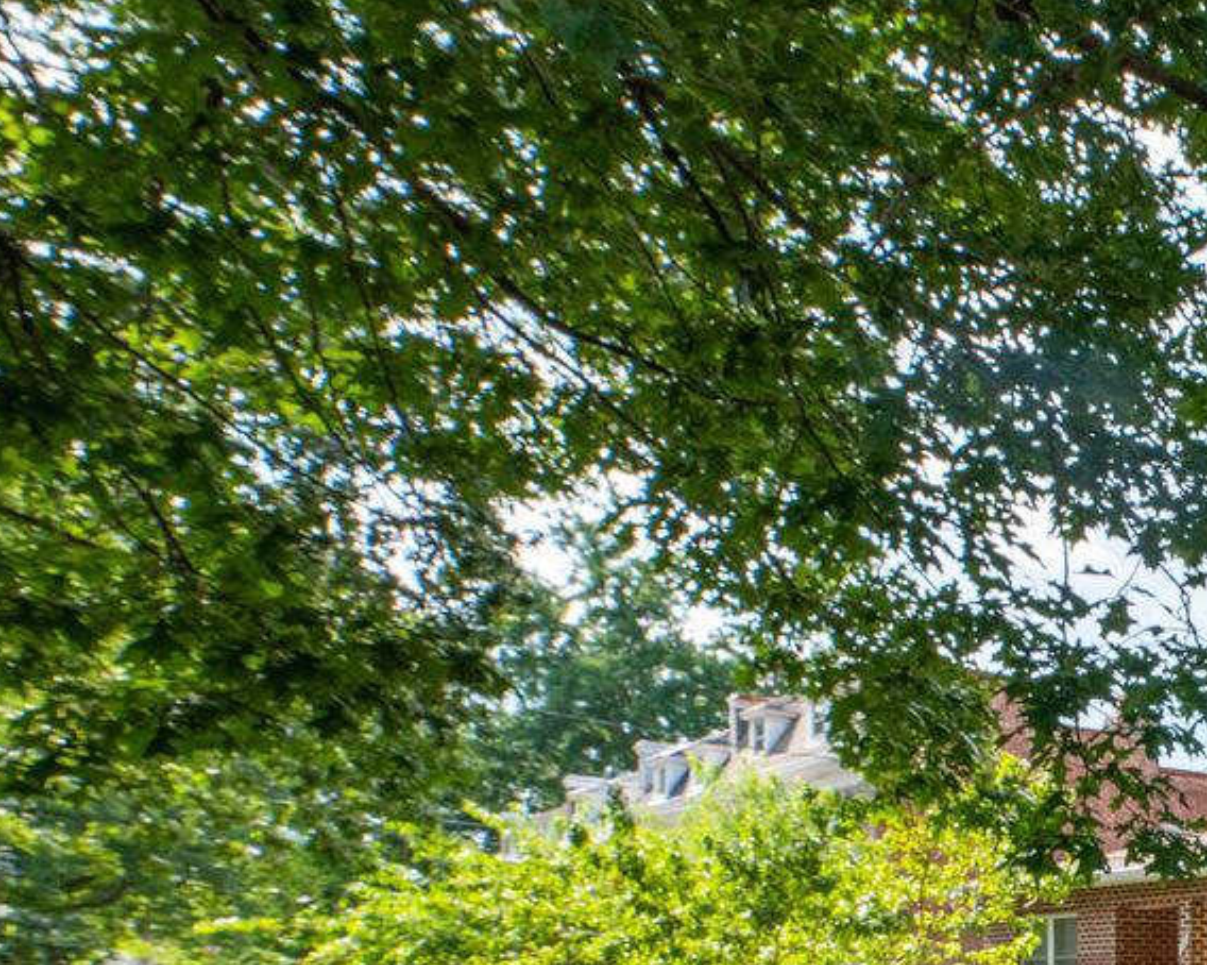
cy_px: 914
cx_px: 1823
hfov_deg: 28.6
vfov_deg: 34.7
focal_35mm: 40
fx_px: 1428
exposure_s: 1/200
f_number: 11
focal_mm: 14
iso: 400
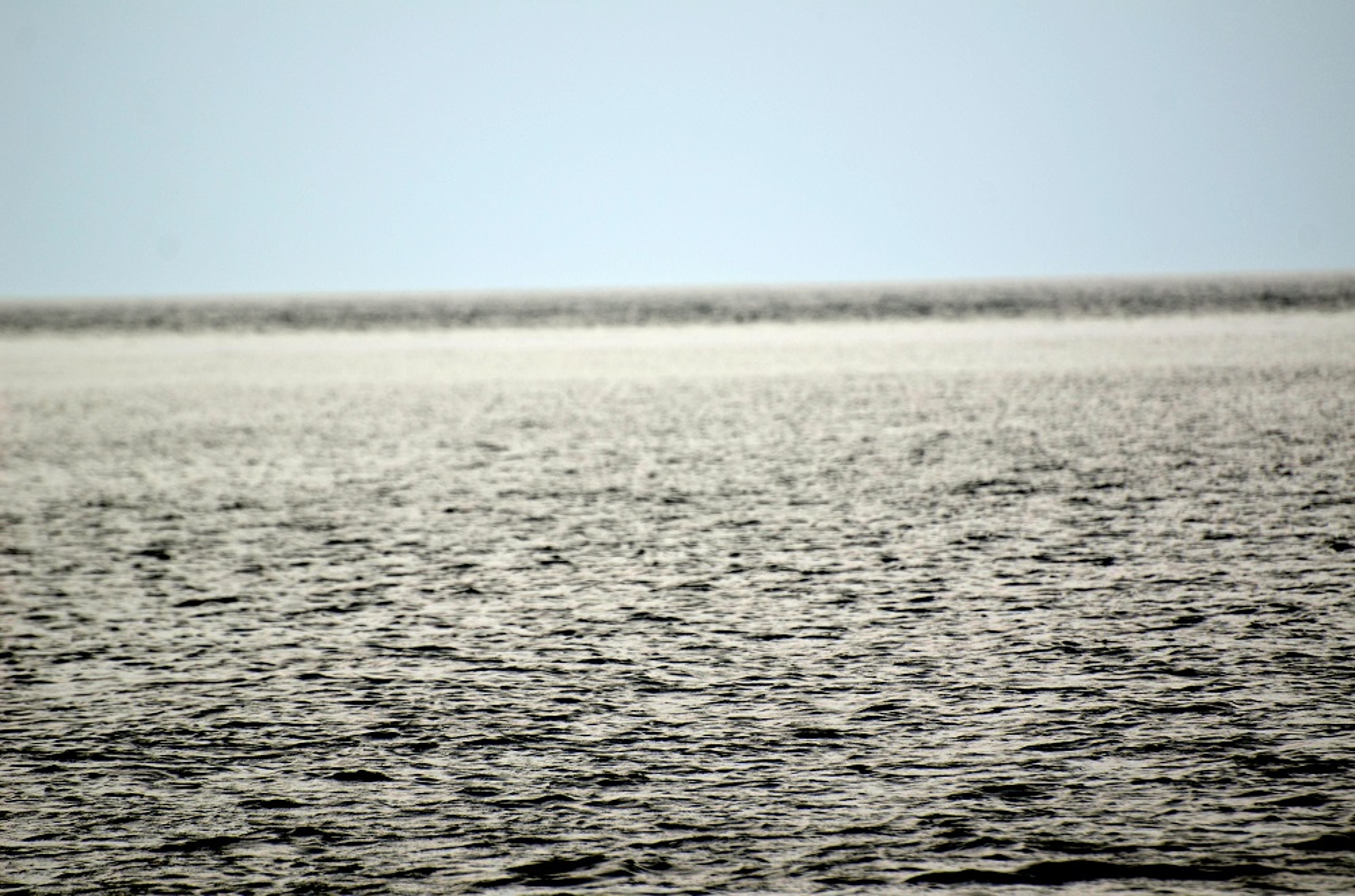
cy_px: 448
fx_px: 16897
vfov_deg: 3.0
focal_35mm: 450
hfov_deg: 4.6
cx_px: 678
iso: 100
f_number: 5.6
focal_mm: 300
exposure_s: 1/400
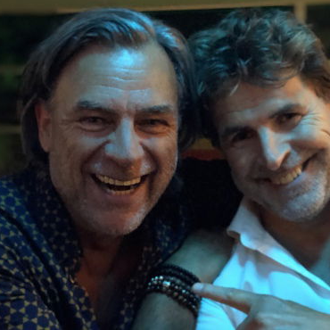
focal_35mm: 62
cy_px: 164
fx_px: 669
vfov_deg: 27.7
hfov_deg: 27.7
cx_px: 167
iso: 200
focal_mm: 6
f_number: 2.4
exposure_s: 1/8
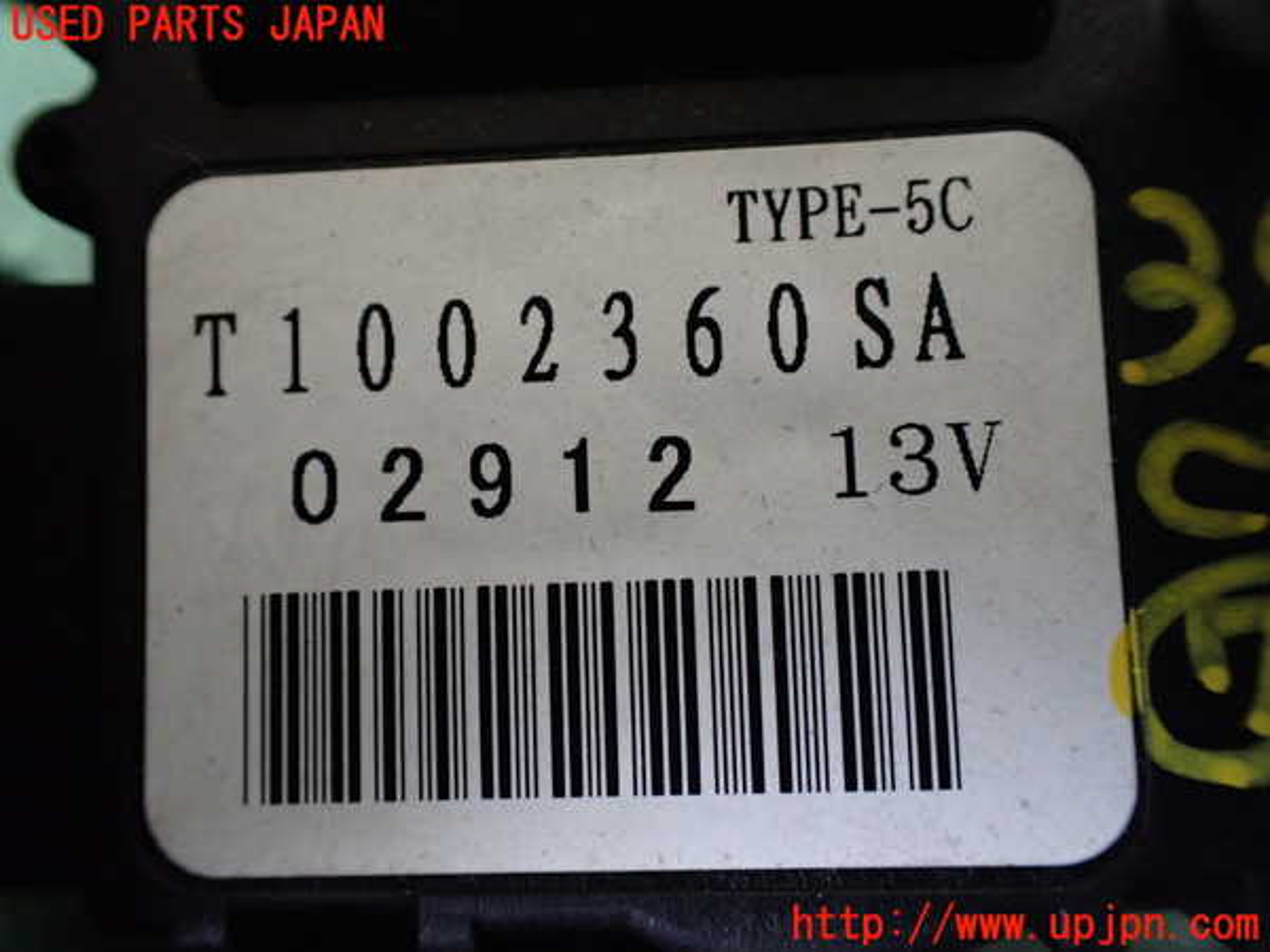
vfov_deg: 46.8
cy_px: 476
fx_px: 1101
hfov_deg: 60.0
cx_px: 635
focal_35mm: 30
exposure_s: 1/100
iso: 800
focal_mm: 5.4
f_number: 2.3
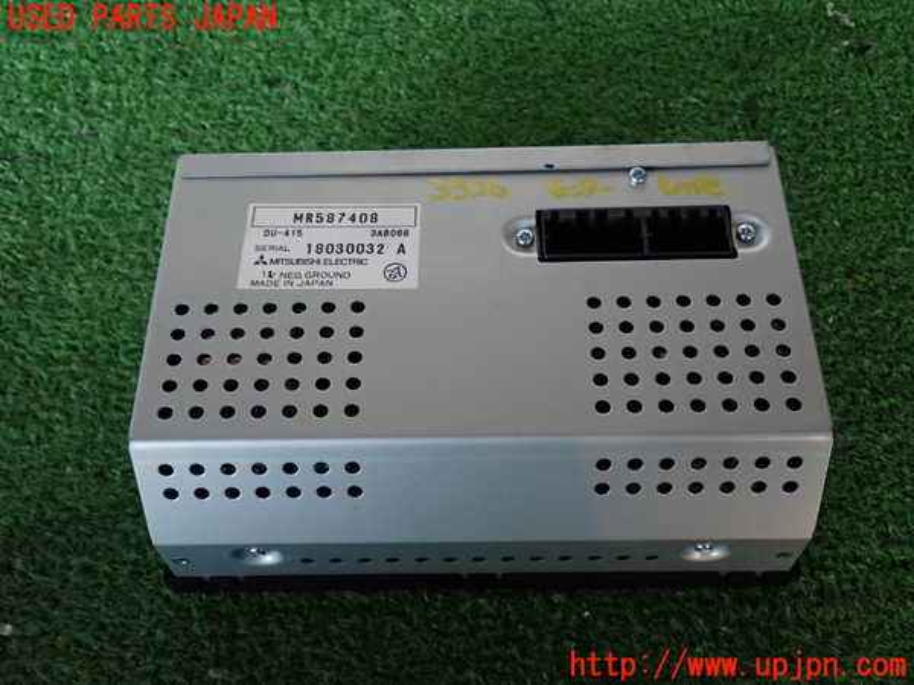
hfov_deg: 45.8
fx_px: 1083
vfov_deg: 35.1
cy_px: 342
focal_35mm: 41
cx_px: 457
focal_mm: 7.31
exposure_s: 1/40
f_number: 2.8
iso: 320
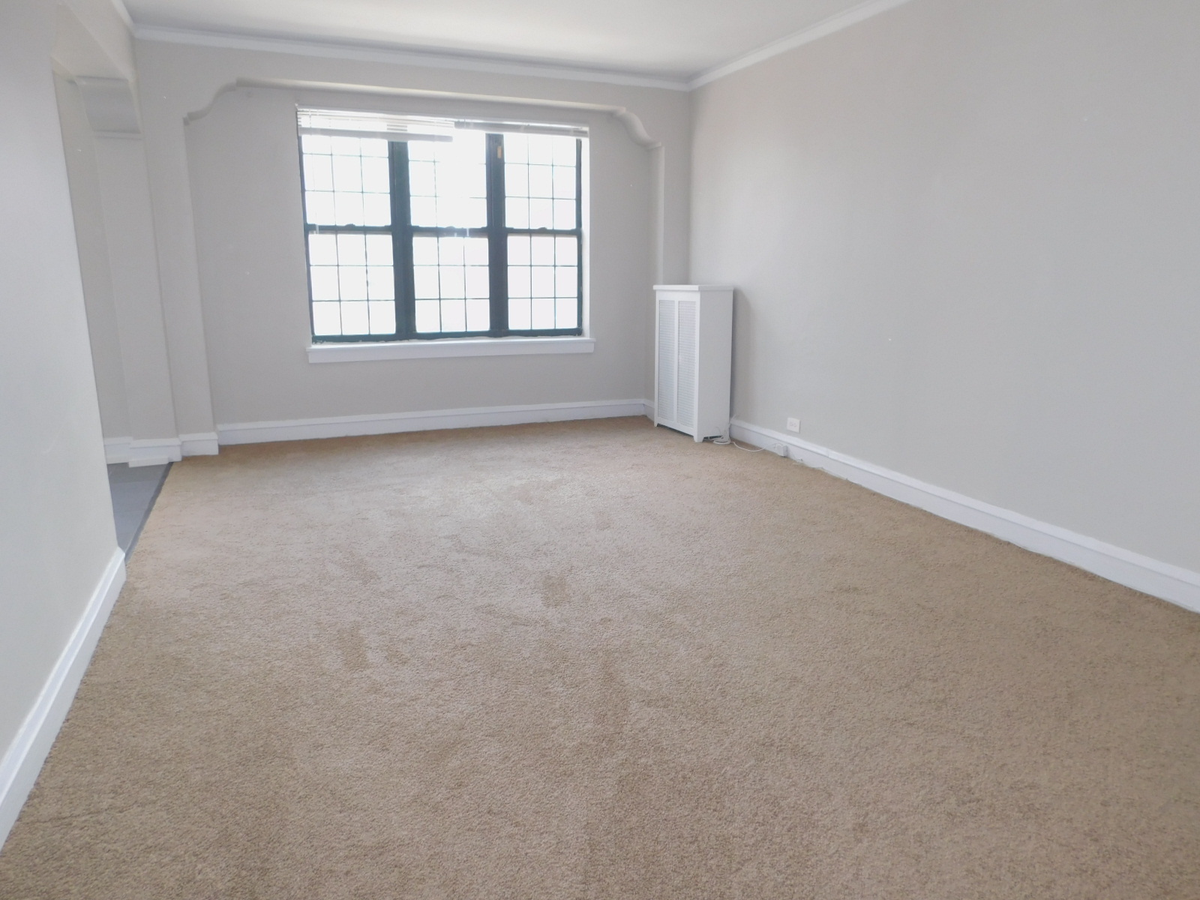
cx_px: 600
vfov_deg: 58.9
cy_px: 450
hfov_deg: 73.9
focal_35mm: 23
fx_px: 797
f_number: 3
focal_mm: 4
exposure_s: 1/40
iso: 125
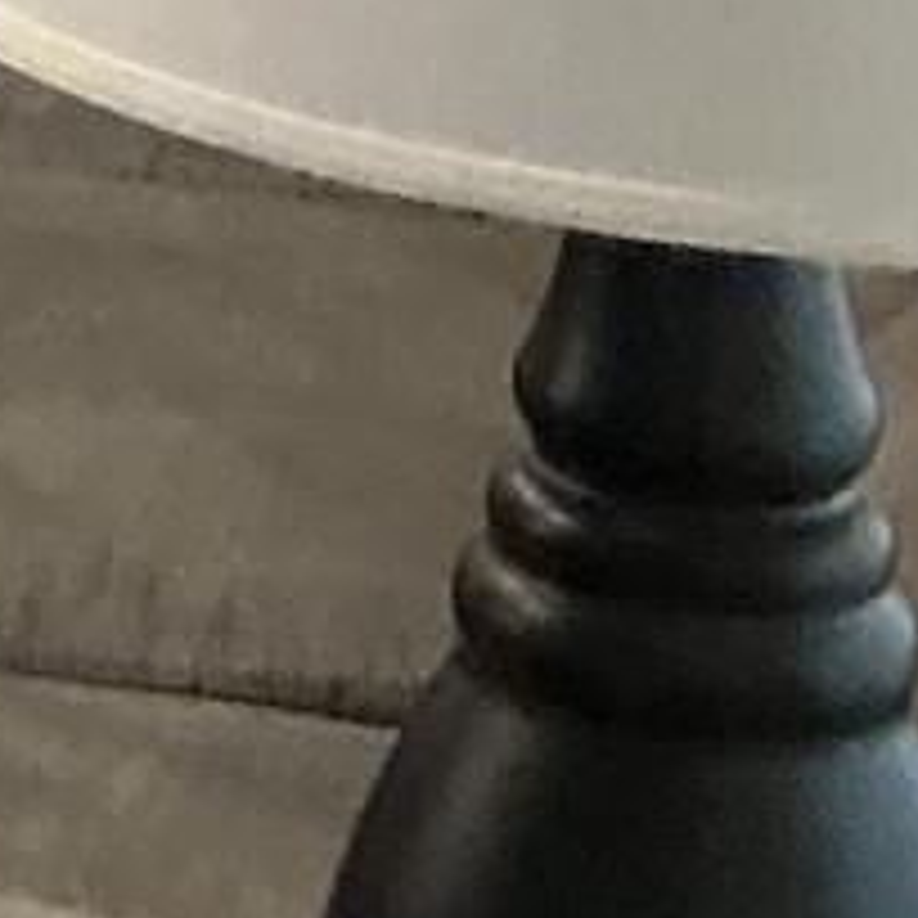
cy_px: -1202
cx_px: -3020
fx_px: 7711
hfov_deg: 5.7
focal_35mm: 257
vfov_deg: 6.5
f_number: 1.8
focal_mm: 3
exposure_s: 1/60
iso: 160
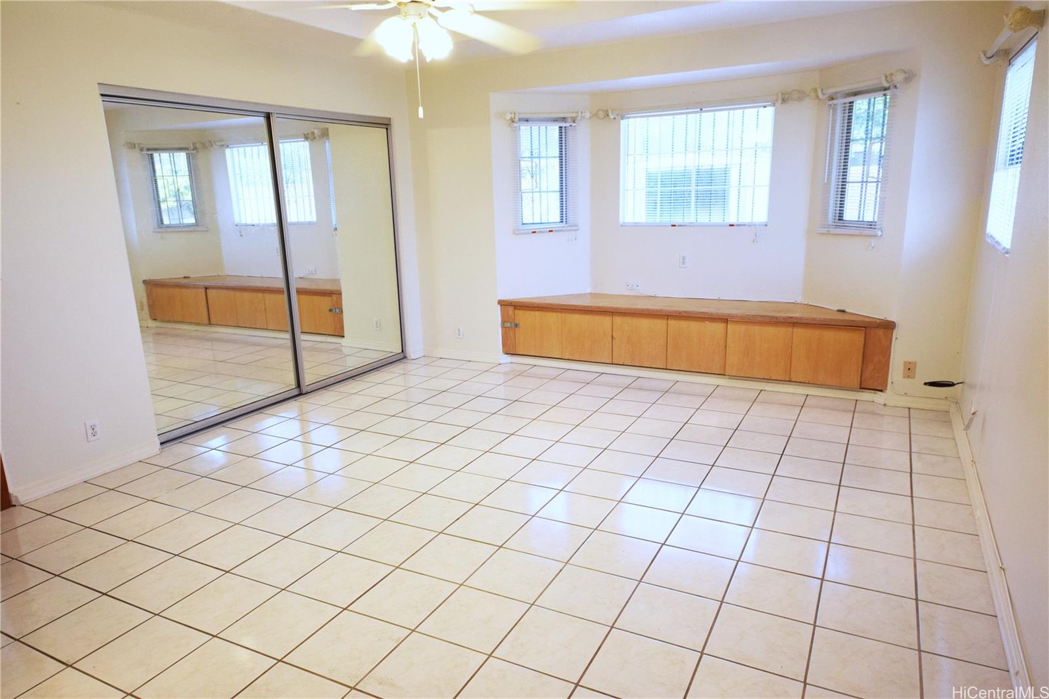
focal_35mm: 24
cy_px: 350
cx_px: 524
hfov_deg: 73.8
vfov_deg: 53.1
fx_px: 699
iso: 400
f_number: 5.6
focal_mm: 16
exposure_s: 1/80
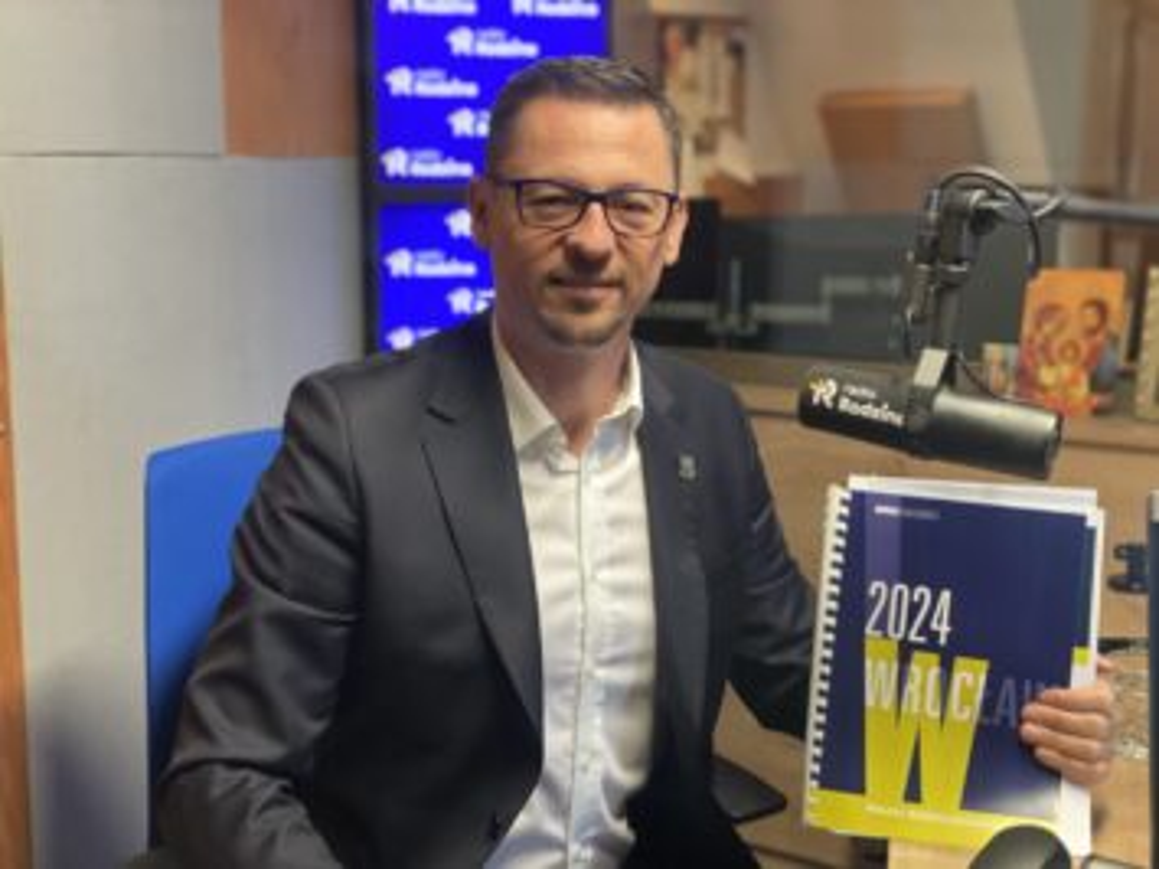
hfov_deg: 36.8
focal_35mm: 52
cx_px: 580
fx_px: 1740
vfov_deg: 28.0
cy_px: 434
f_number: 2
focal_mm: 6
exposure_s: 1/33
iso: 250
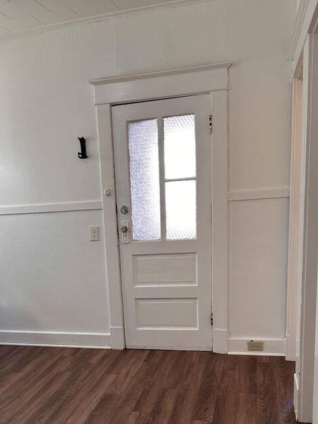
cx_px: 103
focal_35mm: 38
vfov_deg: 47.3
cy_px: 313
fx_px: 465
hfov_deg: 37.3
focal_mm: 6.86
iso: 125
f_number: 1.78
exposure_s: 1/60
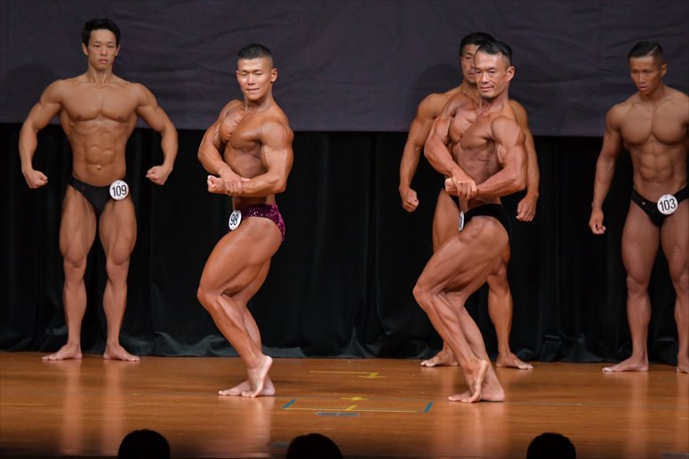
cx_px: 344
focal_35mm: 285
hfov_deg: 7.2
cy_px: 230
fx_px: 5452
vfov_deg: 4.8
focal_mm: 190
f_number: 5.6
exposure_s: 1/400
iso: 4000
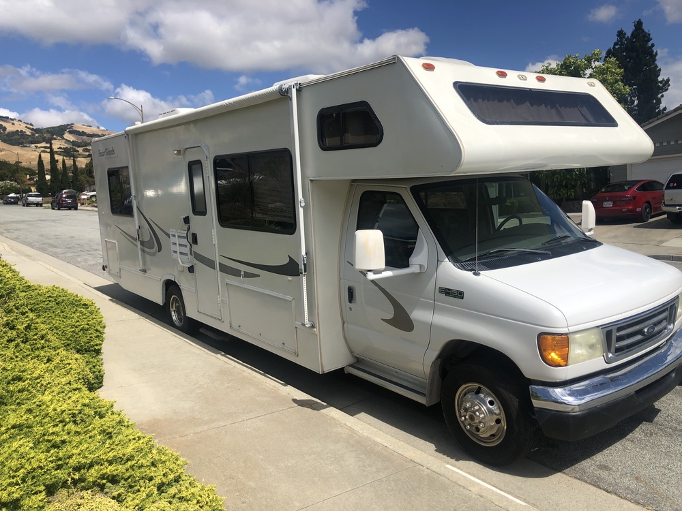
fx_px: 552
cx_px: 341
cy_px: 256
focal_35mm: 28
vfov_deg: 49.7
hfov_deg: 63.4
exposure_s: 1/3472
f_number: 1.8
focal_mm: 4
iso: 20
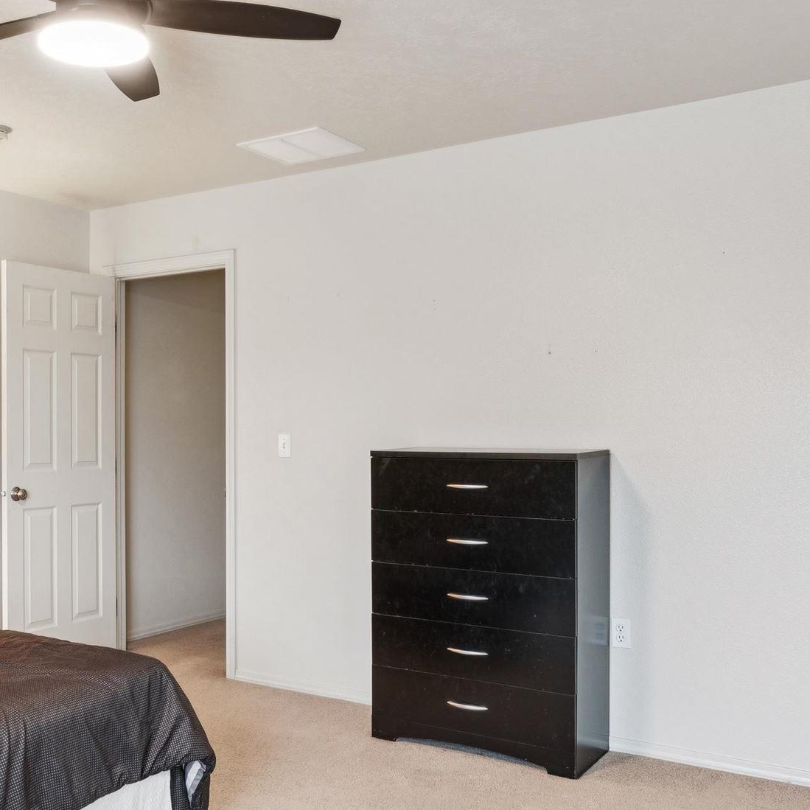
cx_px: 186
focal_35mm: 38
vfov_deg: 43.6
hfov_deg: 42.1
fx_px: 1012
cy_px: 435
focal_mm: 16.1
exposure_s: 1/1.25
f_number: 13
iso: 400
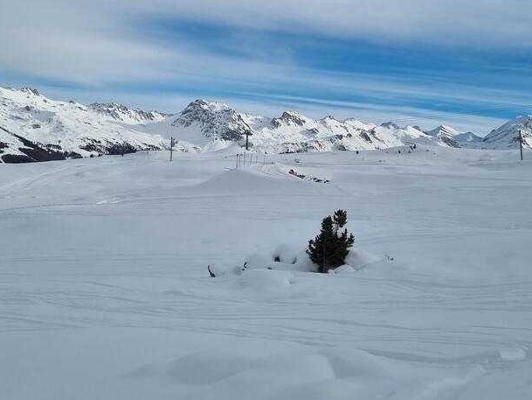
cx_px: 259
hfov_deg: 42.9
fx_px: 676
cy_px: 98
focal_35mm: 44
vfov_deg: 32.3
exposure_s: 1/5792
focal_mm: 5.4
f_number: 1.8
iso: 50
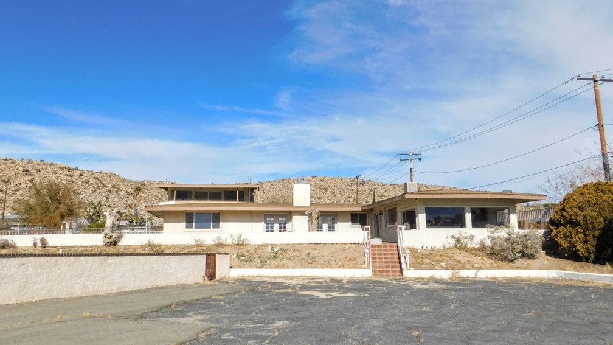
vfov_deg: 37.7
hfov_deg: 62.6
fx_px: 504
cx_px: 305
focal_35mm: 31
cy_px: 151
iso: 125
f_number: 6.4
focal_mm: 4.9
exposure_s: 1/800
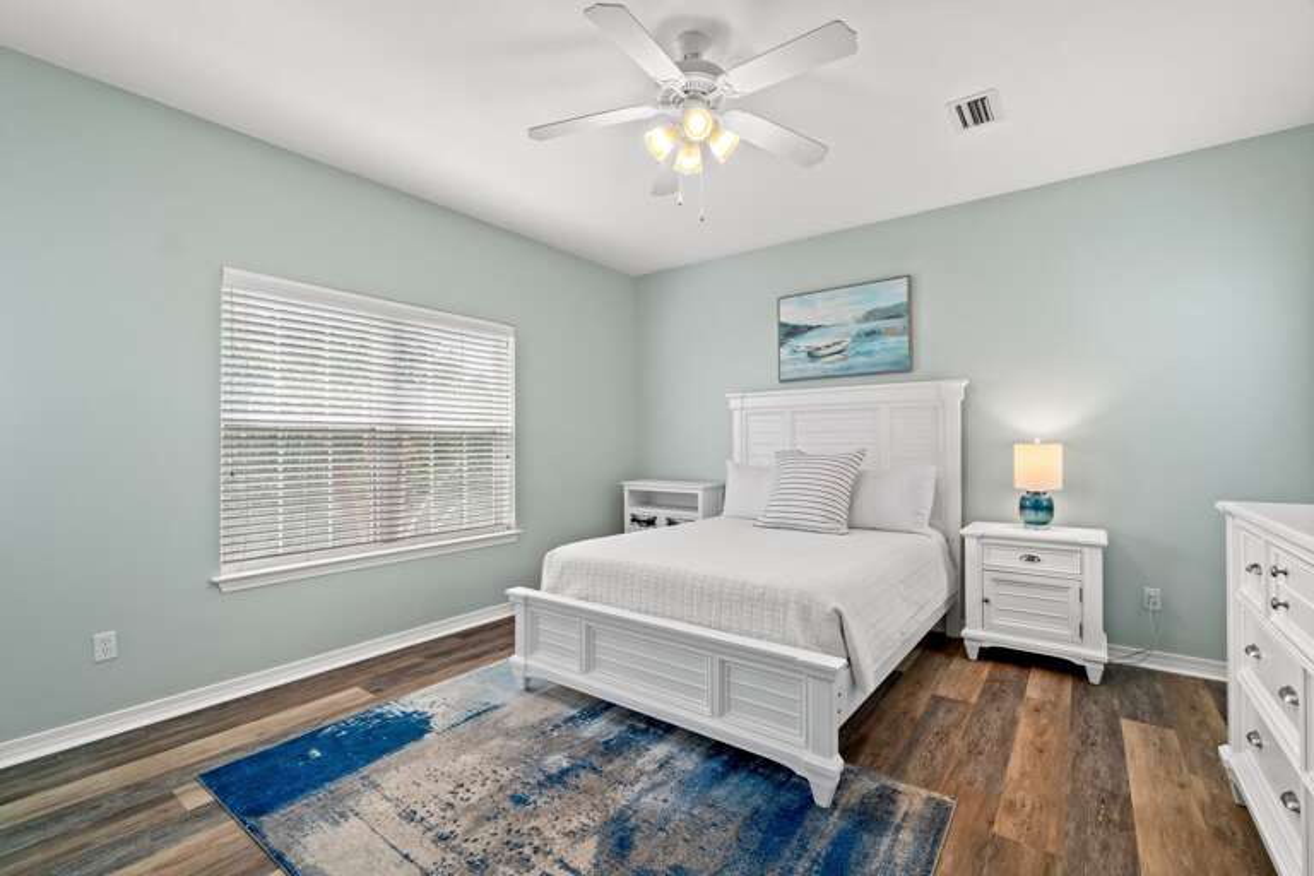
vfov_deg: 77.3
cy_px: 438
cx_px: 657
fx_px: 547
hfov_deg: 100.4
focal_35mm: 15
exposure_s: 1/1.25
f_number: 8
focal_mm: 10
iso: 400
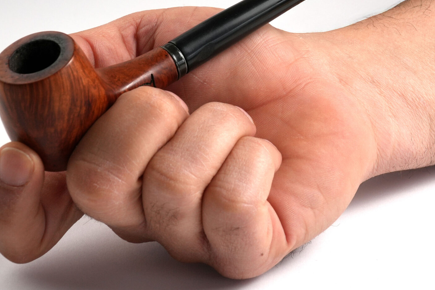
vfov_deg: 11.6
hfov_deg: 17.4
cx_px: 226
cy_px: 62
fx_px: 1425
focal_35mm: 118
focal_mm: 43
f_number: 10
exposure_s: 1/200
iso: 200
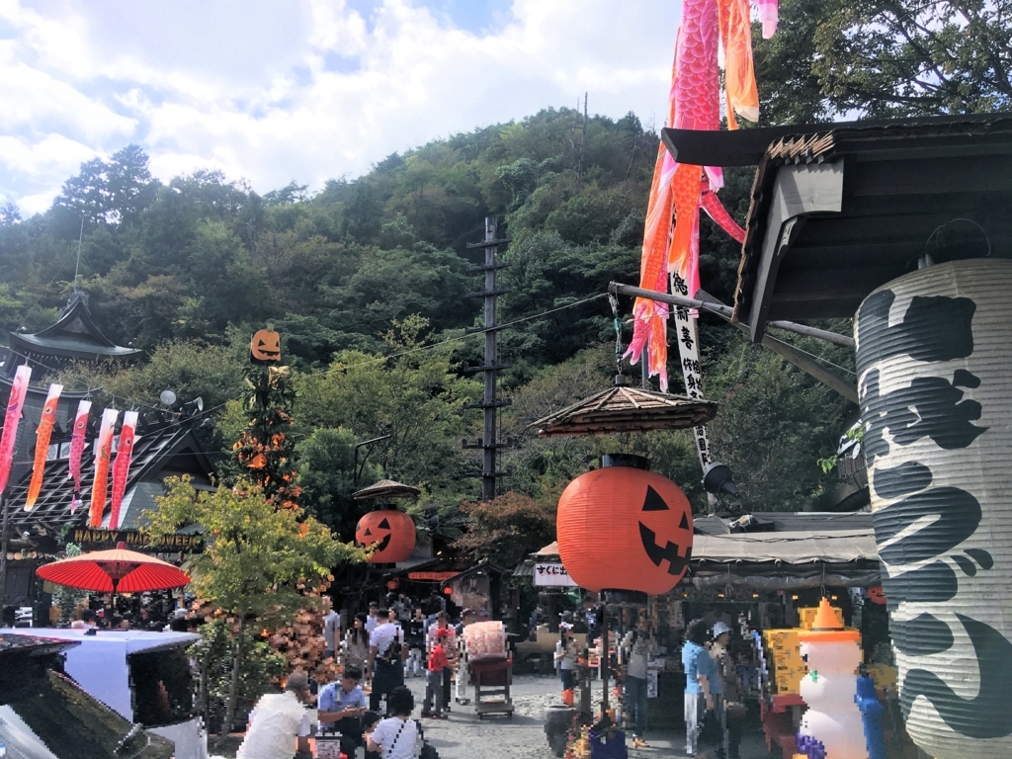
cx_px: 506
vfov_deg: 48.2
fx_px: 848
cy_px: 380
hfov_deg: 61.7
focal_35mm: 29
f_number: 2.2
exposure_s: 1/1068
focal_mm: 4.15
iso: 25
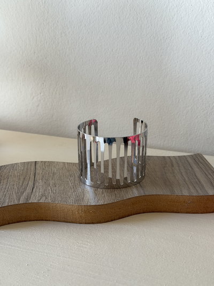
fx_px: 395
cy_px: 143
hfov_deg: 30.3
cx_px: 107
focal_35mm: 48
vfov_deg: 39.6
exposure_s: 1/110
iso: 100
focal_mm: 6.76
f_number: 1.78
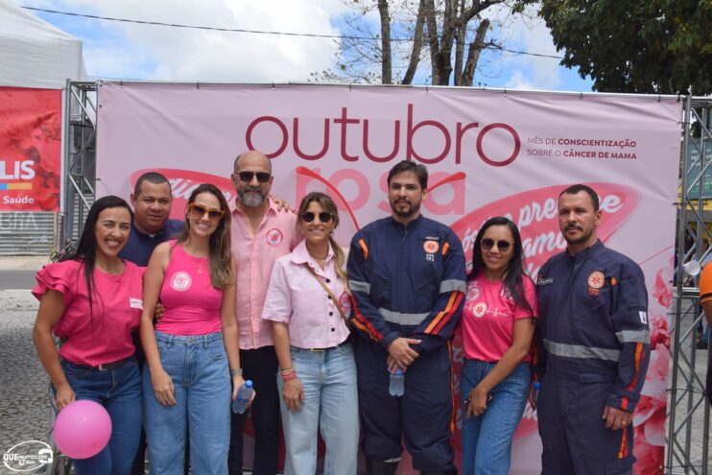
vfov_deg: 41.7
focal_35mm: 32
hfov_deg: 59.5
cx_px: 356
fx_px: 623
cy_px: 238
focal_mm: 21
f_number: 10
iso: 200
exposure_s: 1/400
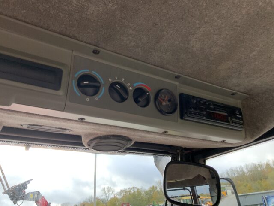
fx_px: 230
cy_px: 103
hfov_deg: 61.7
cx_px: 137
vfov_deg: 48.2
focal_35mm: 29
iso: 50
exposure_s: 1/122
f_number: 1.8
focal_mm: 3
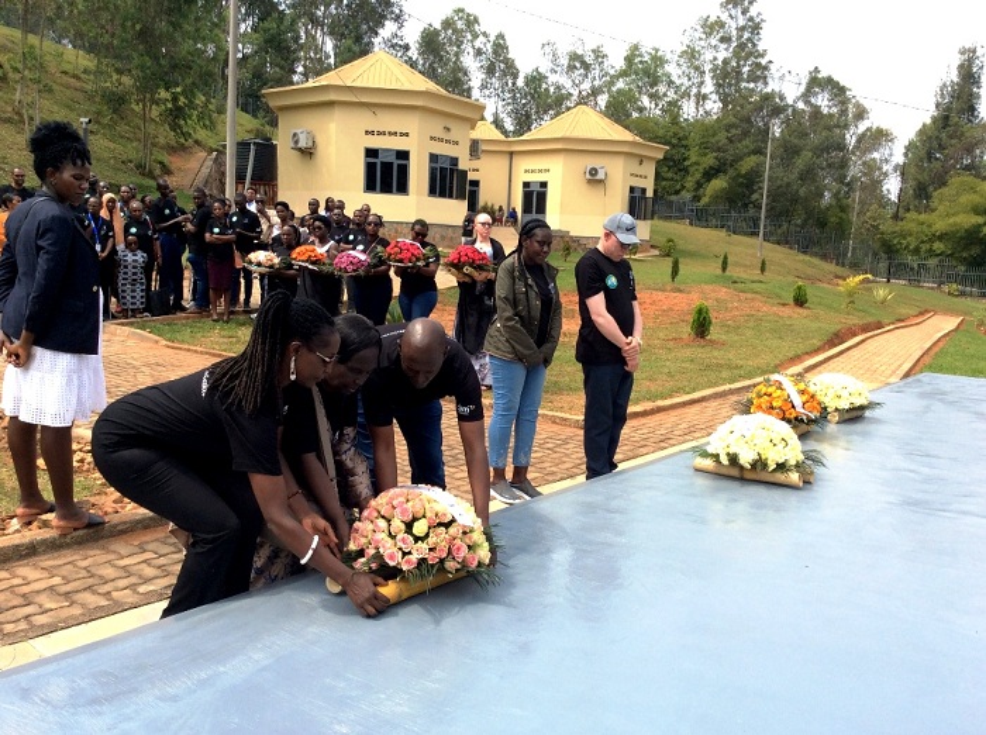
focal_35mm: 32
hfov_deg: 56.9
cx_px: 493
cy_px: 368
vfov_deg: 44.0
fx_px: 910
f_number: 2.4
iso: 32
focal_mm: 3.3
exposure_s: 1/829
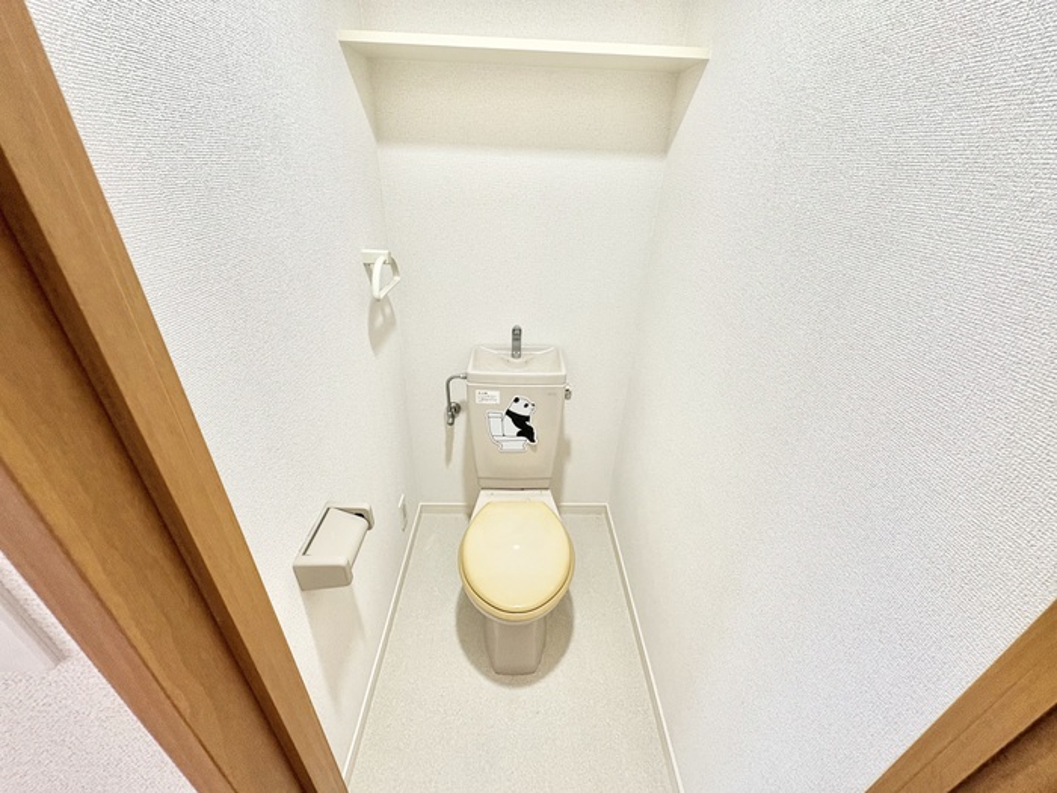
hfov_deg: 102.1
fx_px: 427
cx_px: 528
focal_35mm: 14
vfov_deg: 85.7
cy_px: 396
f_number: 2.2
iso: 125
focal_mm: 2.22
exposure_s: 1/60
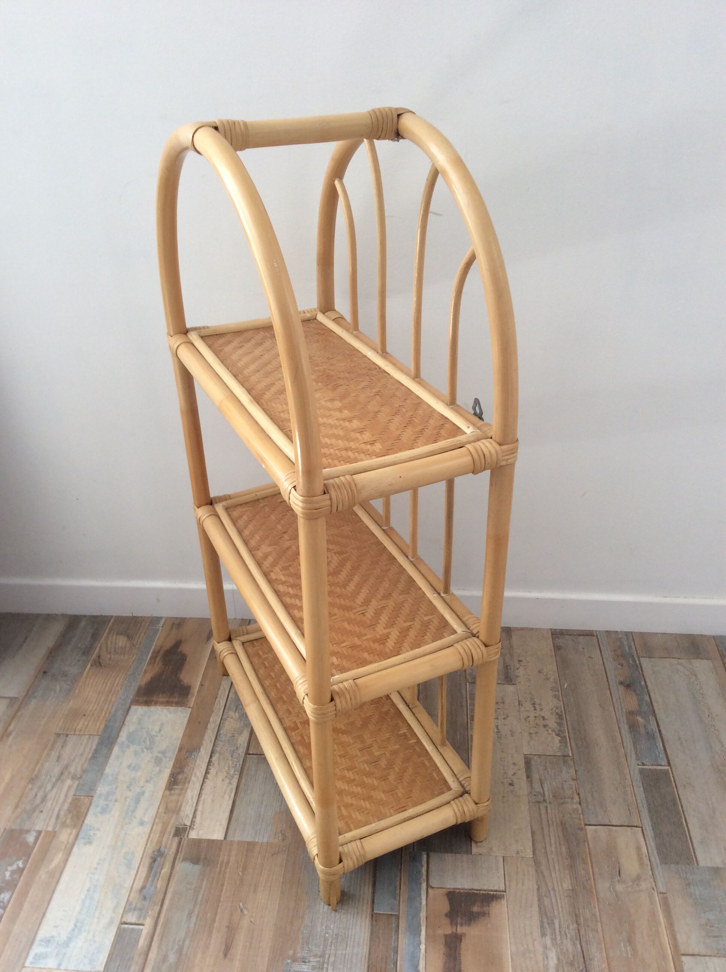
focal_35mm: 32
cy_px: 486
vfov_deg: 56.9
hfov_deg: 44.1
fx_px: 897
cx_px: 363
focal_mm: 3.3
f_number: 2.4
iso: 40
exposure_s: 1/25
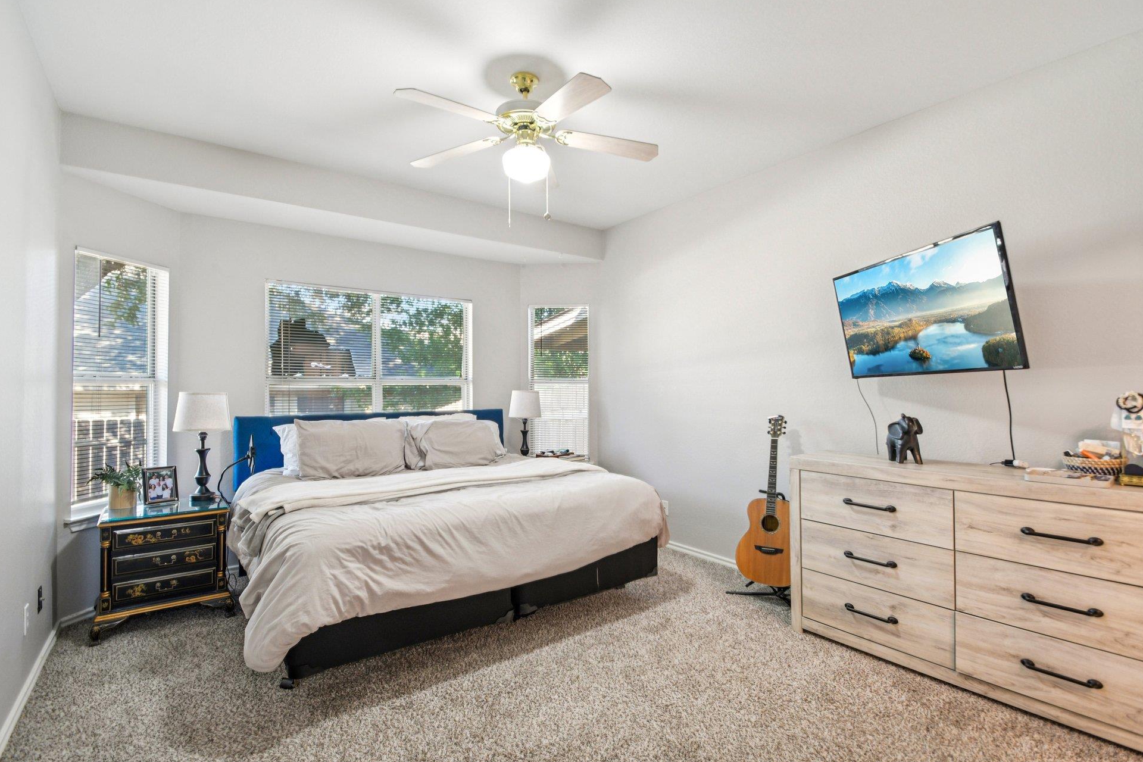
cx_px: 597
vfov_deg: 73.7
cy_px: 371
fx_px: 508
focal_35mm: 16
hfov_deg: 96.7
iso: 400
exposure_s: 1/4
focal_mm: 10
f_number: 8
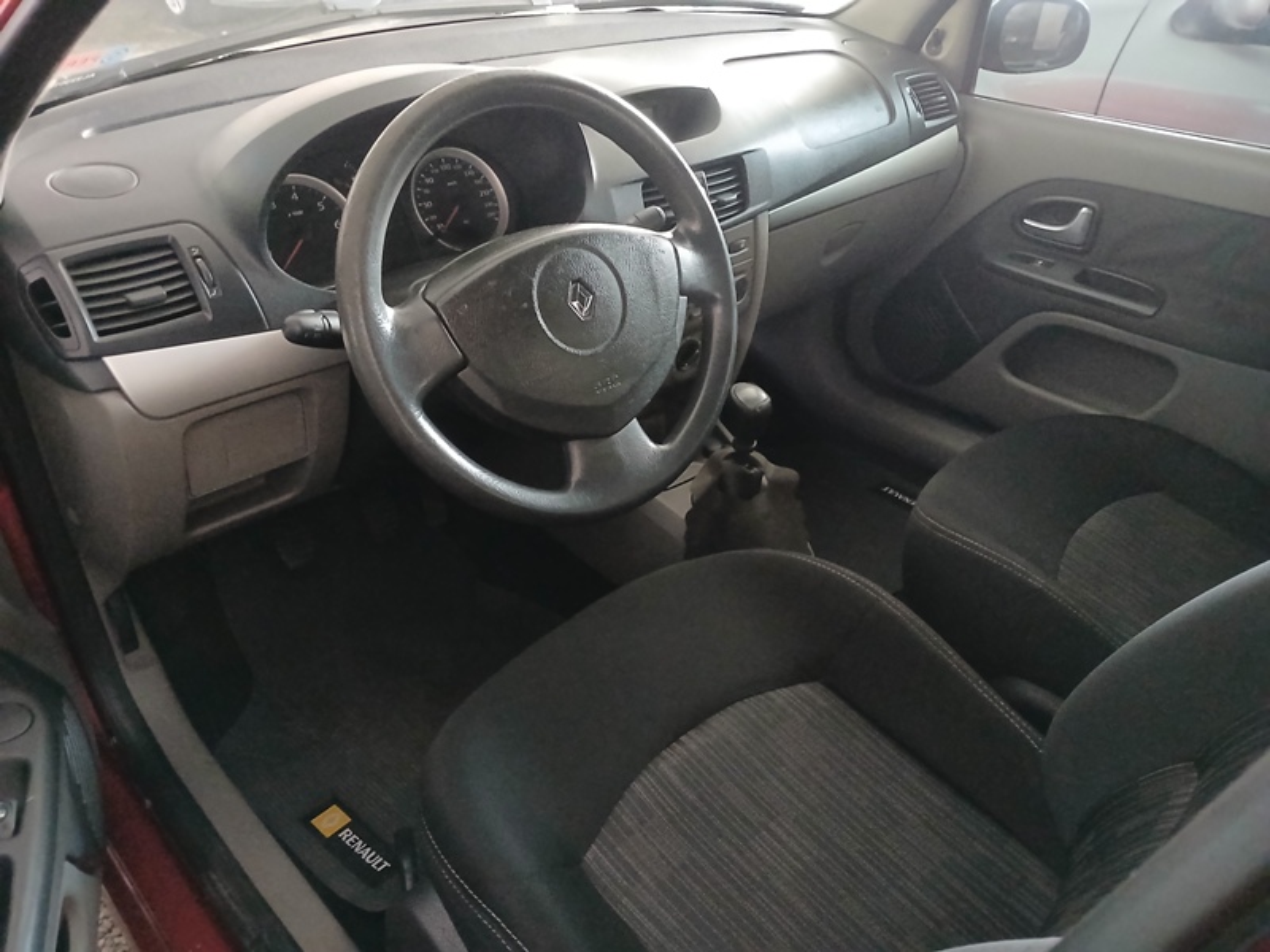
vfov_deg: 53.1
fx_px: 954
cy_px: 476
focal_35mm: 26
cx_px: 635
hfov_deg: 67.3
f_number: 1.8
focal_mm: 3.98
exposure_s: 1/15
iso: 1250
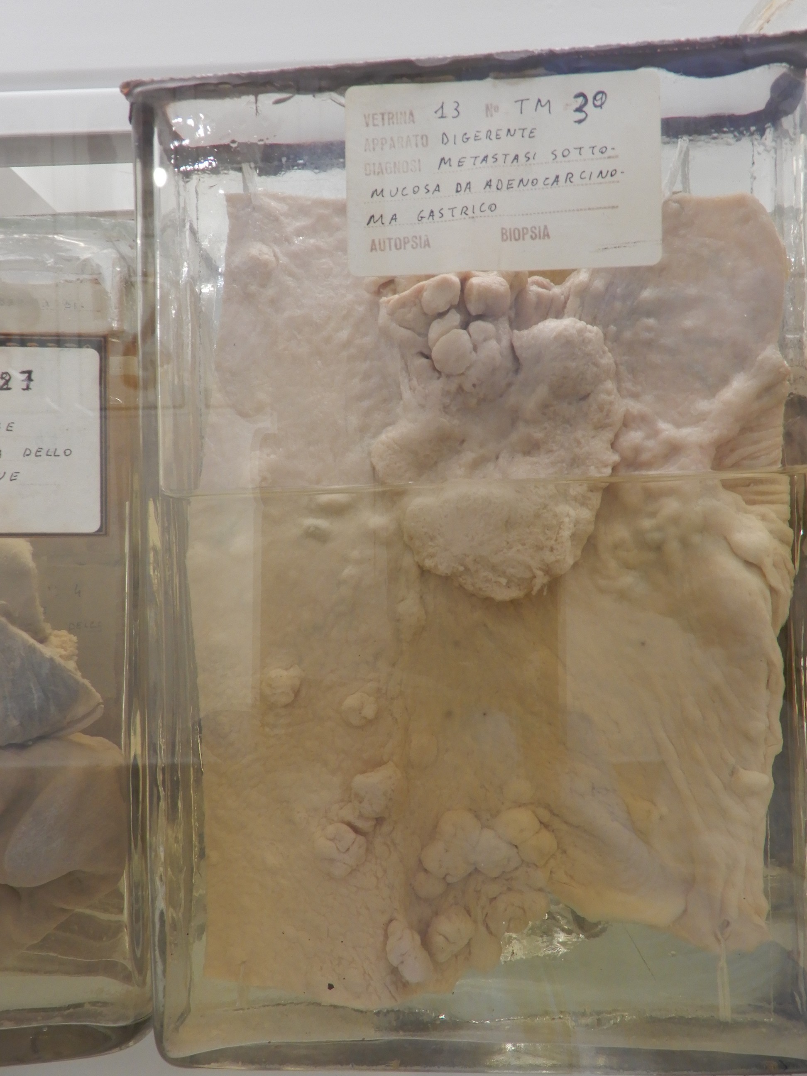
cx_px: 404
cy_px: 538
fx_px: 933
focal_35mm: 30
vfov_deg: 60.0
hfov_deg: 46.8
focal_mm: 5.4
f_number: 3.5
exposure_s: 1/30
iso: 220
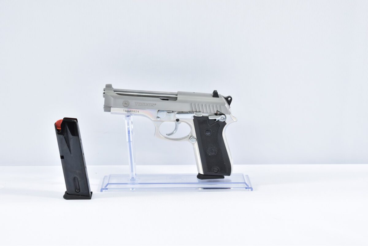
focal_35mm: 75
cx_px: 184
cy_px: 123
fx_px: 767
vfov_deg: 18.2
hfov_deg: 27.0
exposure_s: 1/20
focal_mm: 50
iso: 640
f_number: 5.6
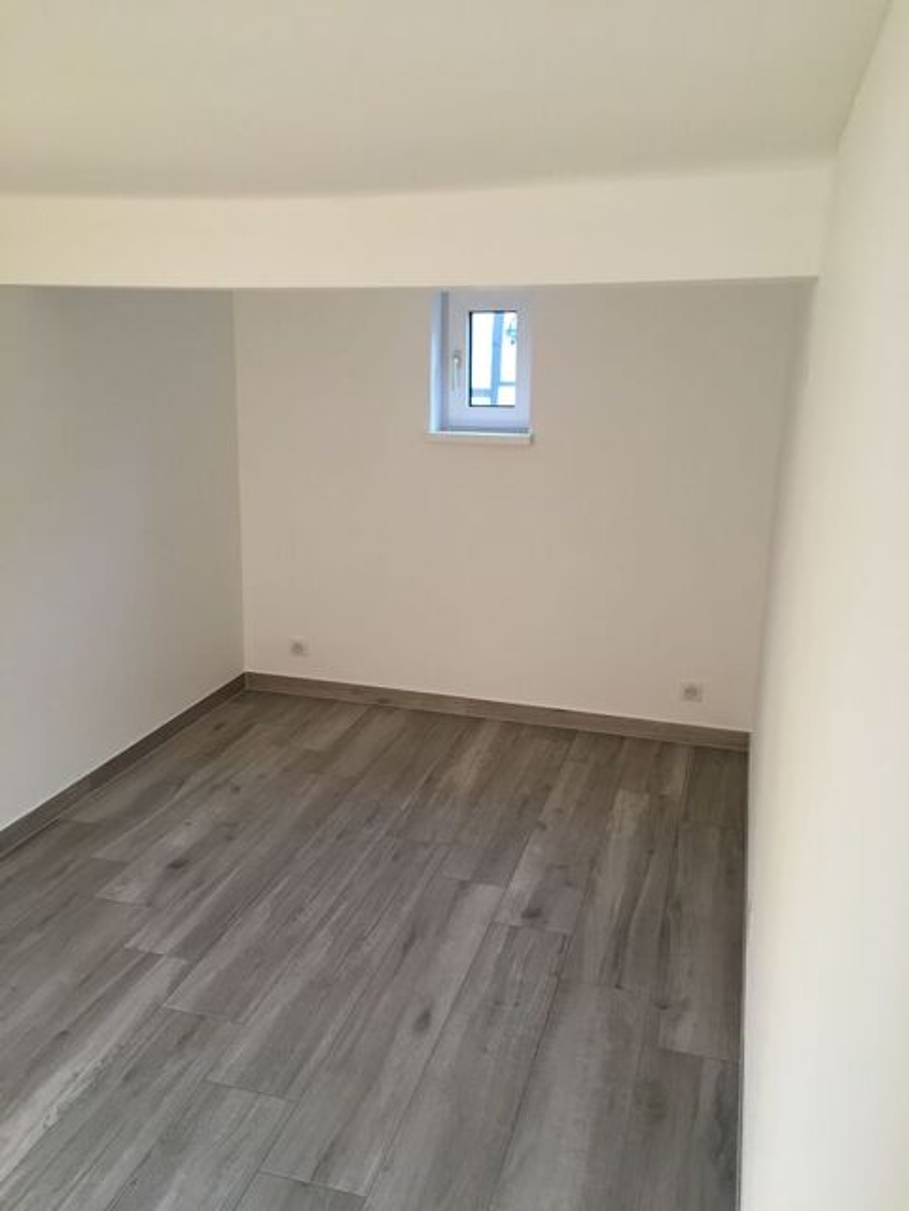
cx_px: 454
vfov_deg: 61.7
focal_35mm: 29
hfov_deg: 48.2
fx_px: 1015
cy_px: 606
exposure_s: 1/33
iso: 125
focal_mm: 4.15
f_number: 2.2
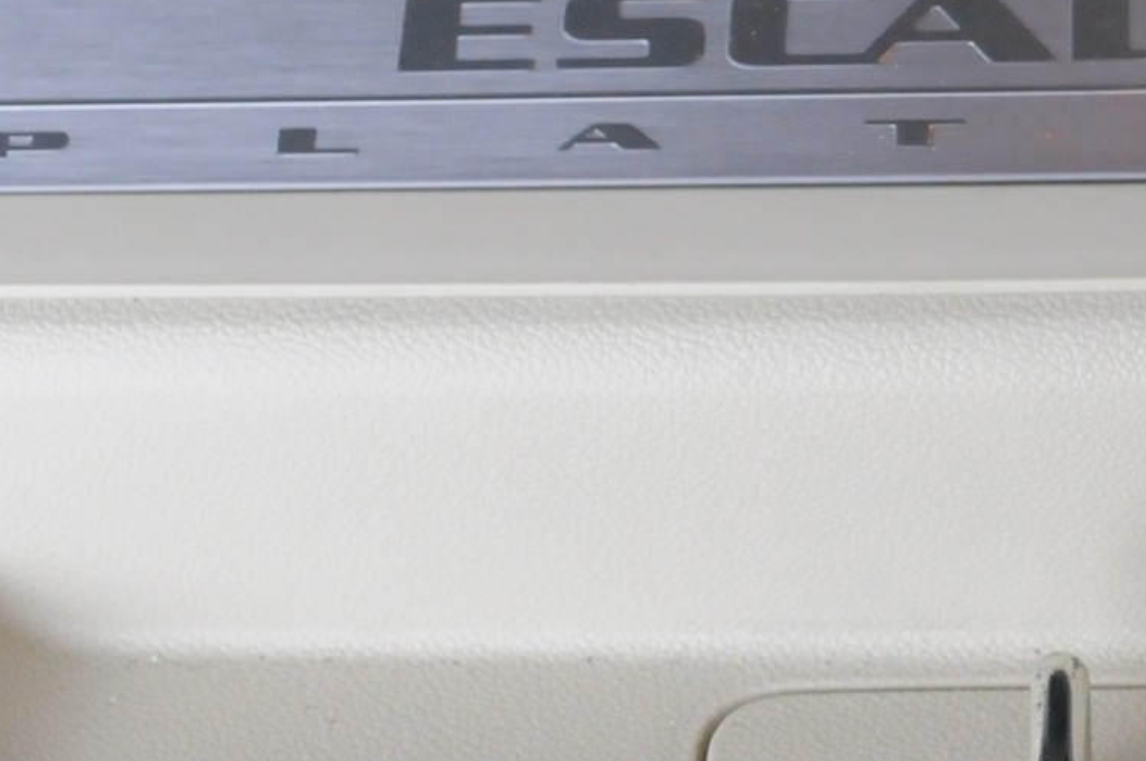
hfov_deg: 15.4
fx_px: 4165
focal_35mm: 131
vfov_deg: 10.4
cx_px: 1098
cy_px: 149
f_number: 4.5
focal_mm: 26
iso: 2000
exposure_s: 1/1250
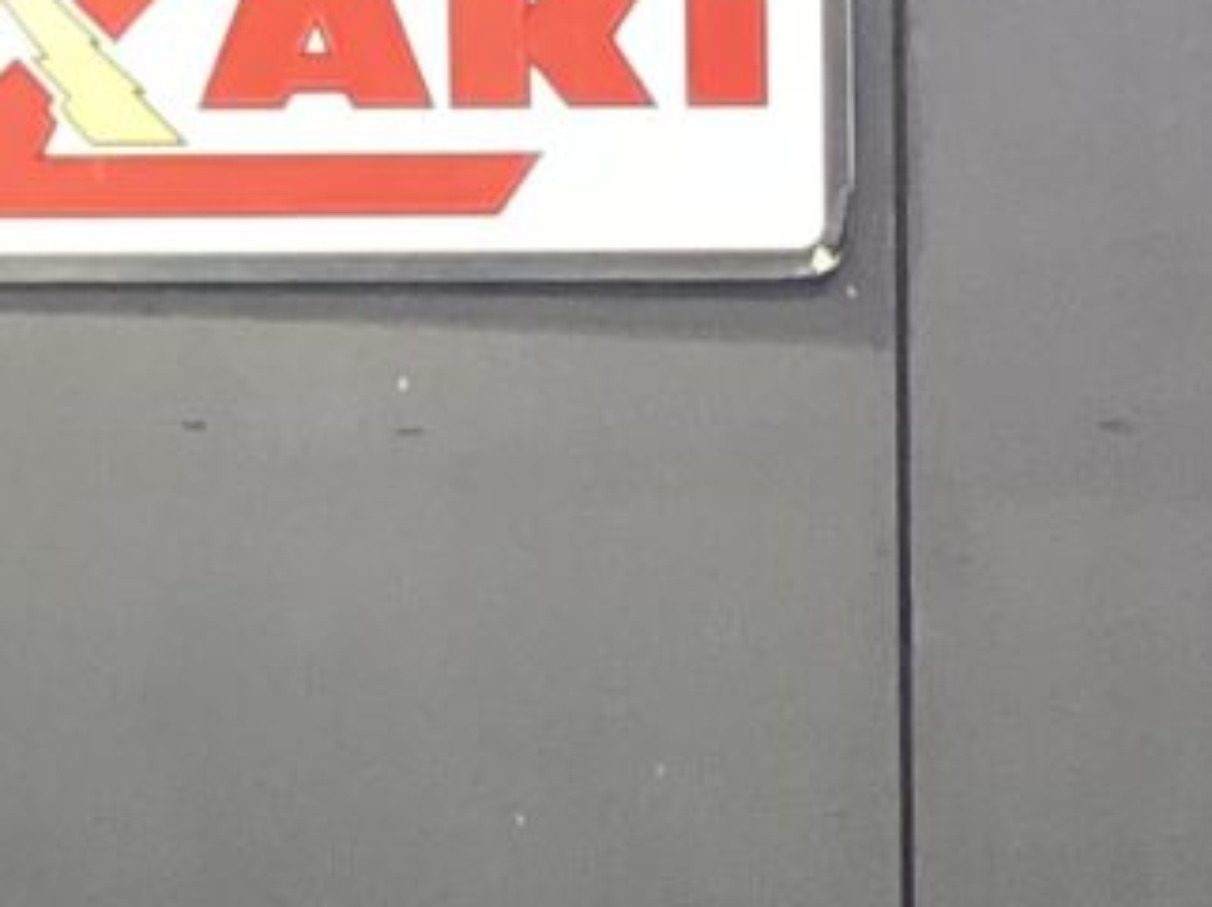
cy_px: 2172
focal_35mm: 185
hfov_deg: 10.4
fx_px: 6473
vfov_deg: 7.5
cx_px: 1743
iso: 250
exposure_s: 1/40
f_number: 2.4
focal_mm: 3.3
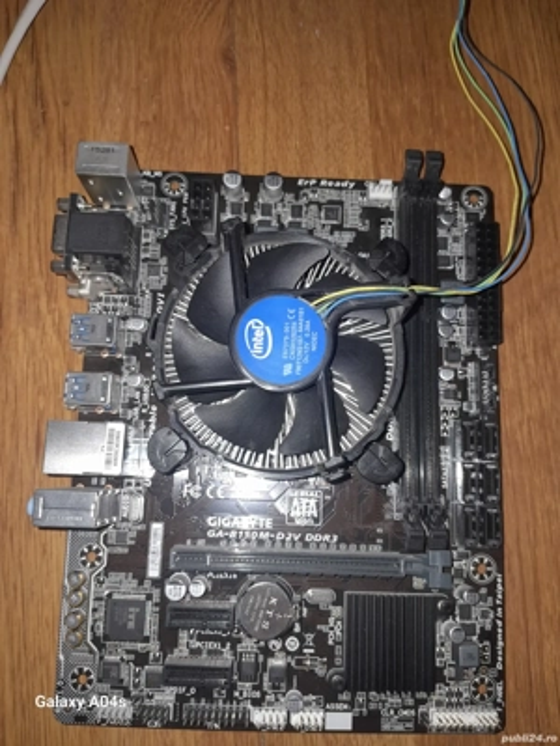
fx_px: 561
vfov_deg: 67.3
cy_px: 373
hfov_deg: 53.1
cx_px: 280
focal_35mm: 26
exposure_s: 1/50
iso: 80
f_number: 1.8
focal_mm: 3.98
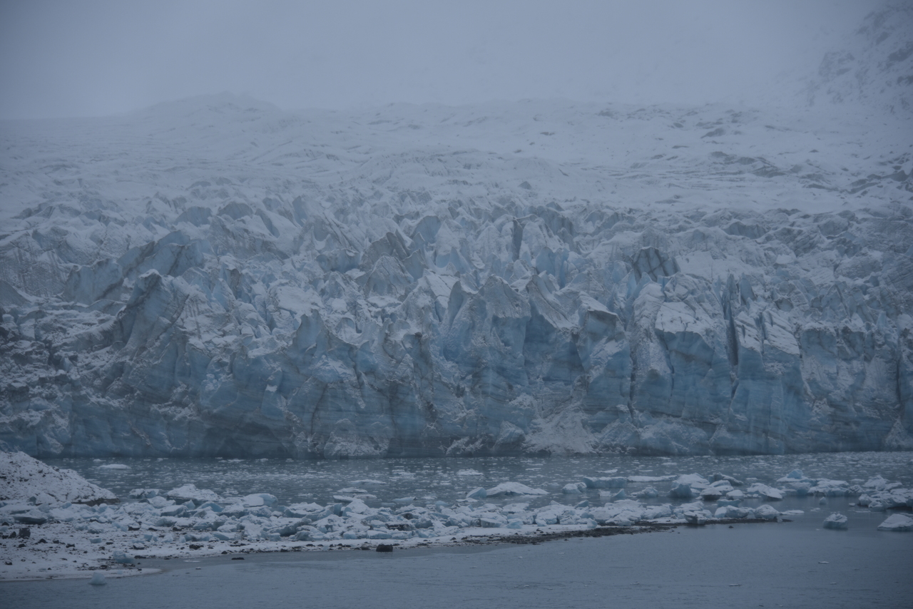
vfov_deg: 10.2
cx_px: 456
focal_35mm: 135
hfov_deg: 15.2
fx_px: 3424
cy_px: 304
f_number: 5.6
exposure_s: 1/320
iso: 100
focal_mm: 135
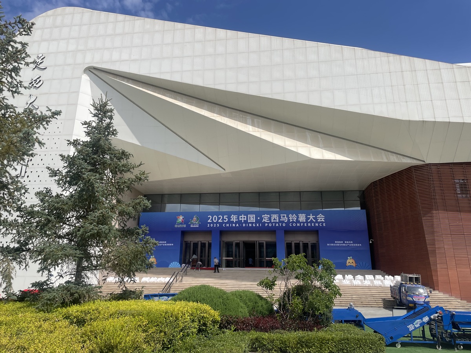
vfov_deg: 53.1
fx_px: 354
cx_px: 236
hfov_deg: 67.3
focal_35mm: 26
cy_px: 176
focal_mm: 4.2
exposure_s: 1/5814
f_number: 1.6
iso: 32
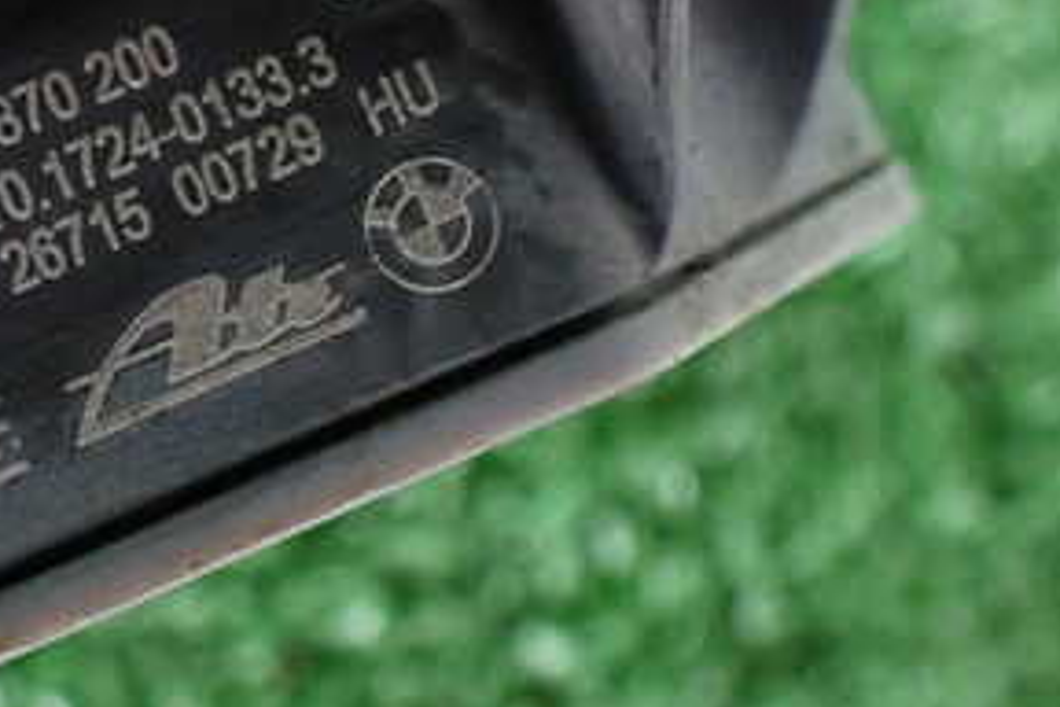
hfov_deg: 29.8
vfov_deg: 20.8
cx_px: 129
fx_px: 1914
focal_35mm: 65
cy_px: 228
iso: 800
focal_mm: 5.4
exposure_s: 1/60
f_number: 2.3
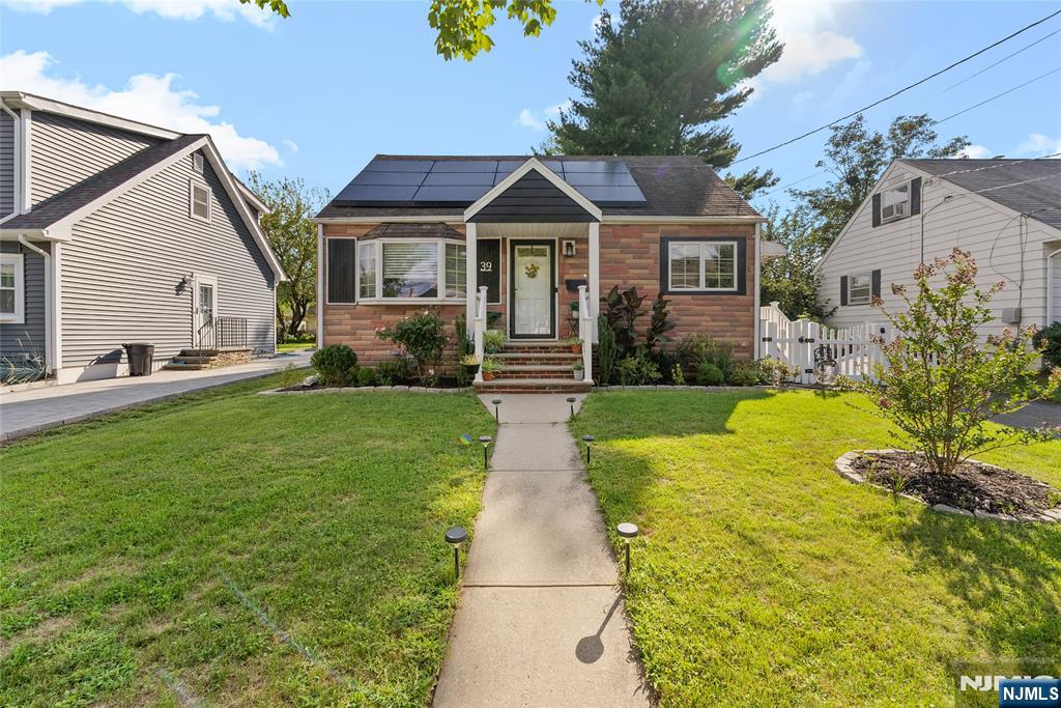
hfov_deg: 104.2
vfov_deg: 81.2
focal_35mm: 14
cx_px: 530
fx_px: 413
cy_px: 354
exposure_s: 1/640
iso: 500
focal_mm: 14
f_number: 8
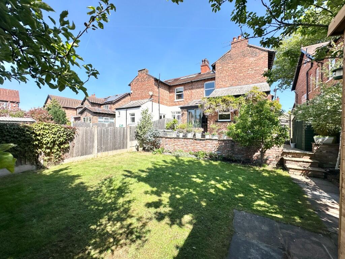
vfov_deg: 85.7
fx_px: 140
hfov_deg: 102.1
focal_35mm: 14
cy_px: 130
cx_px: 172
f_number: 2.2
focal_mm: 2.22
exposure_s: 1/1319
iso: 50
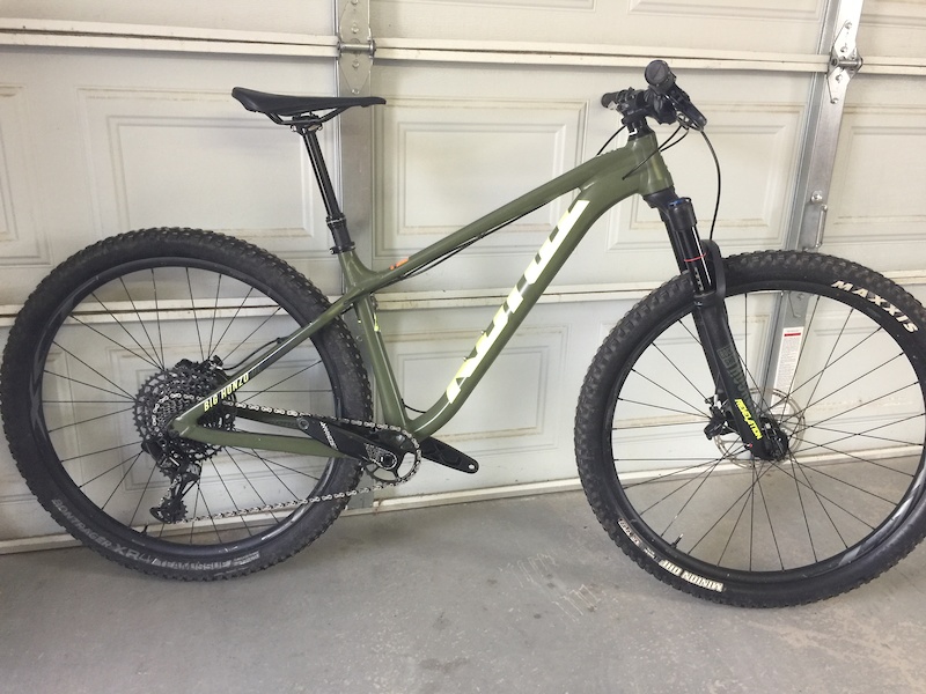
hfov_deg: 61.7
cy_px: 347
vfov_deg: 48.2
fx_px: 776
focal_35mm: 29
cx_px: 463
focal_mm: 4.15
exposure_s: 1/30
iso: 50
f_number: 2.2
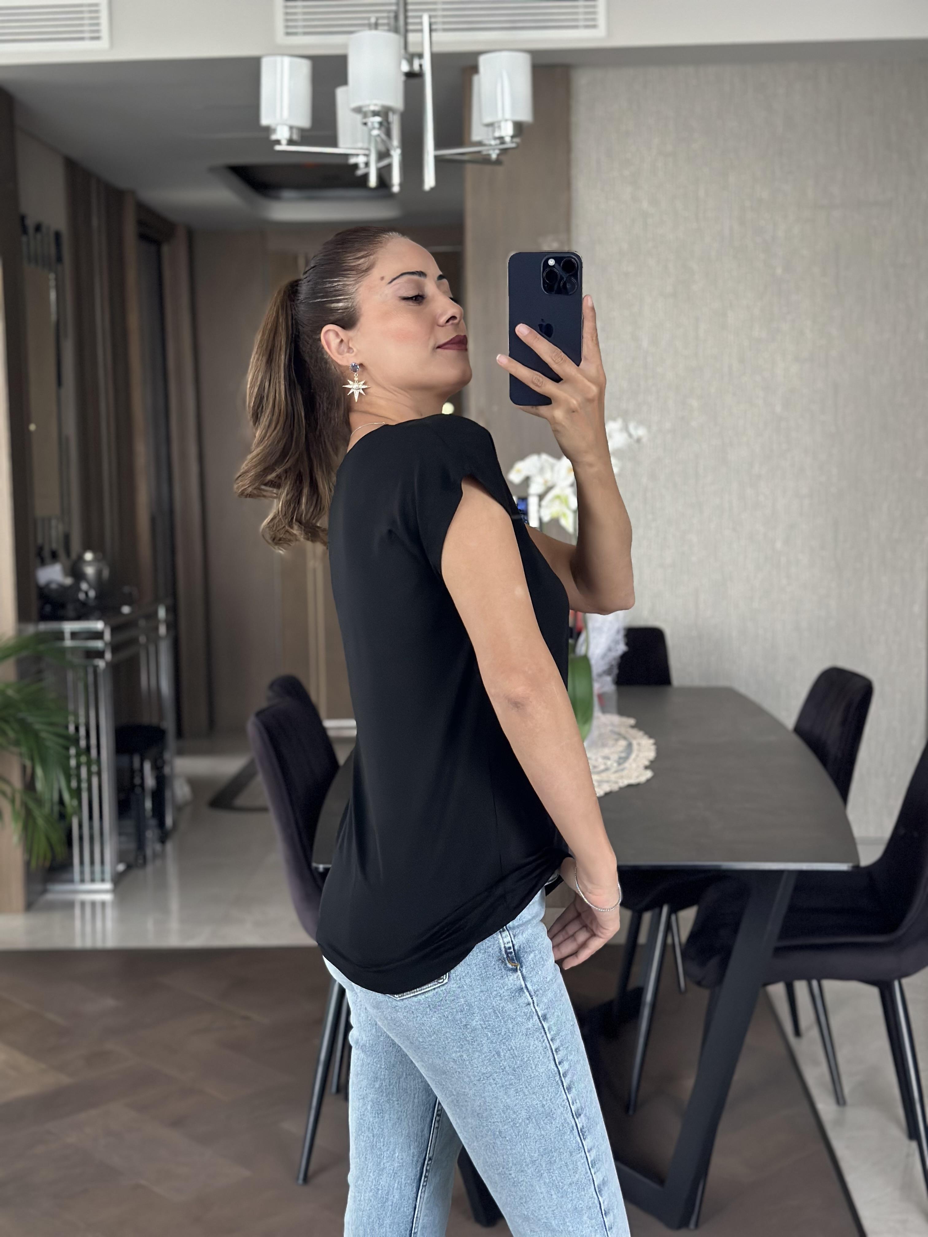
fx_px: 1716
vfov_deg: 39.7
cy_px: 618
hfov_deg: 30.3
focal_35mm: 48
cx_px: 464
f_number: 1.78
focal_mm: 6.86
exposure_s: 1/43
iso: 320
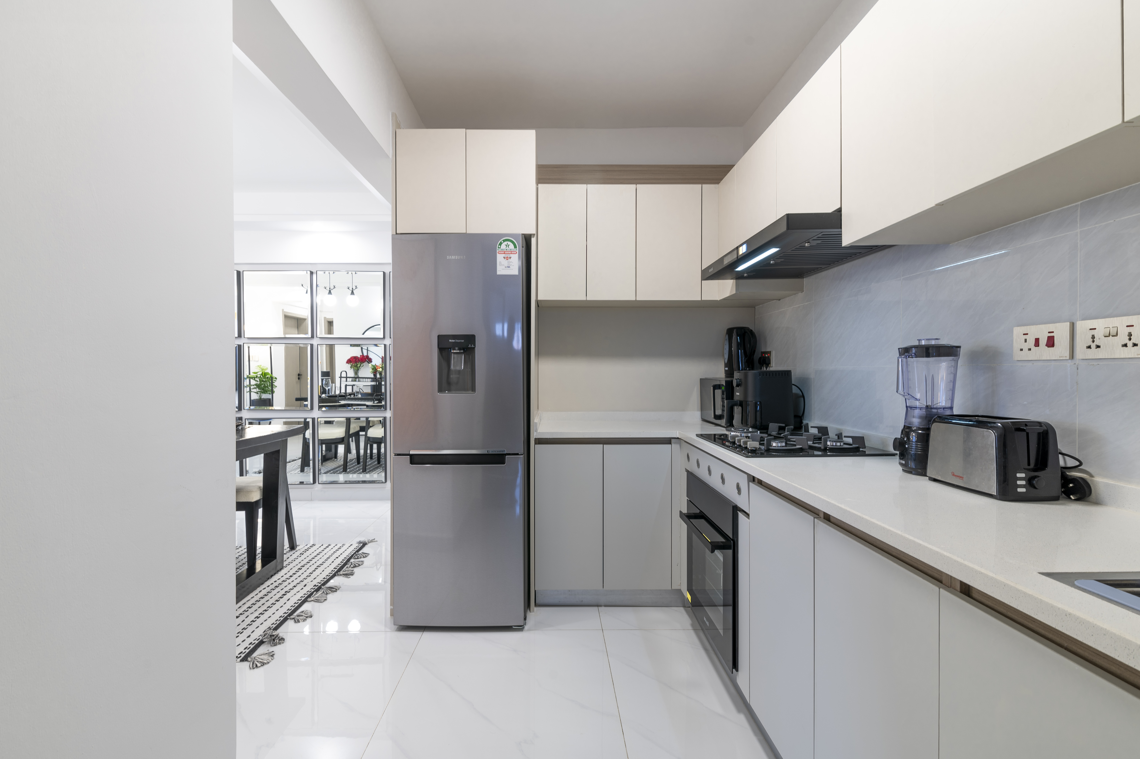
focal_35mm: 16
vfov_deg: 73.7
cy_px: 380
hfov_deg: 96.8
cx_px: 570
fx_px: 506
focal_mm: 16
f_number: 8
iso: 50
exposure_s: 1.6
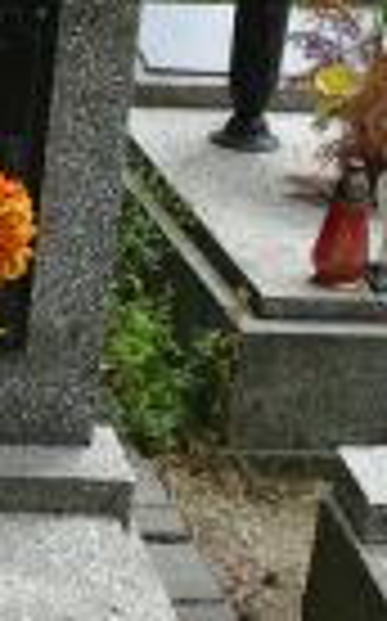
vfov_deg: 15.1
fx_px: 2181
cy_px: 922
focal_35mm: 129
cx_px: -238
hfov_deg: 9.8
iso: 100
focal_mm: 7.4
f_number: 5
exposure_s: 1/250
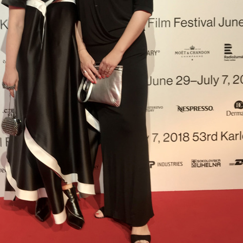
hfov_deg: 35.1
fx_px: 381
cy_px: 78
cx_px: 87
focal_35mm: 48
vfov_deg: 35.0
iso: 32
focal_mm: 3.99
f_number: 1.8
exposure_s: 1/50
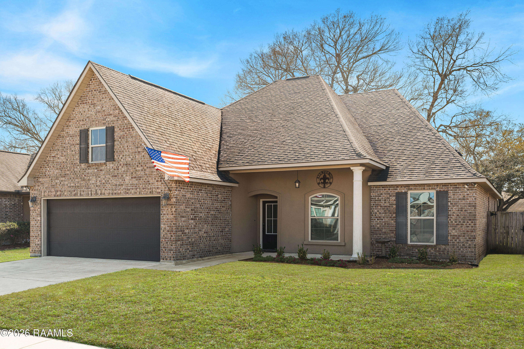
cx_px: 262
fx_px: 509
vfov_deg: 37.9
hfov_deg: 54.4
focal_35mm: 35
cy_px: 174
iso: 160
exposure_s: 1/500
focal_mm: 35
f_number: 5
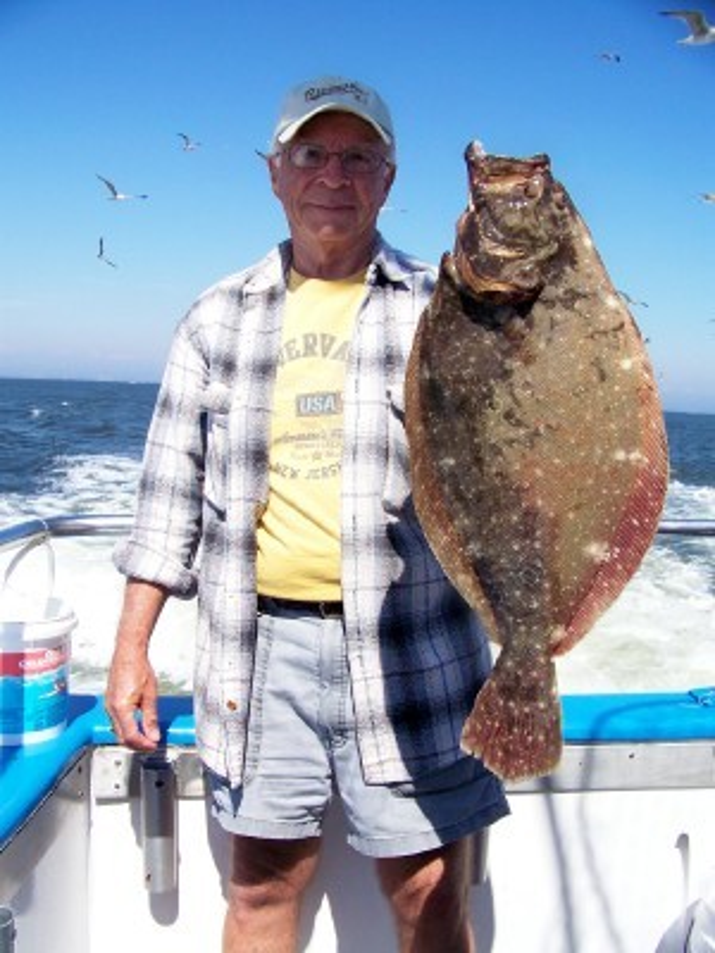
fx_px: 991
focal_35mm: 36
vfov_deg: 51.4
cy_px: 476
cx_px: 358
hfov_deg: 39.7
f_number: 4
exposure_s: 1/640
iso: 64
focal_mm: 5.85
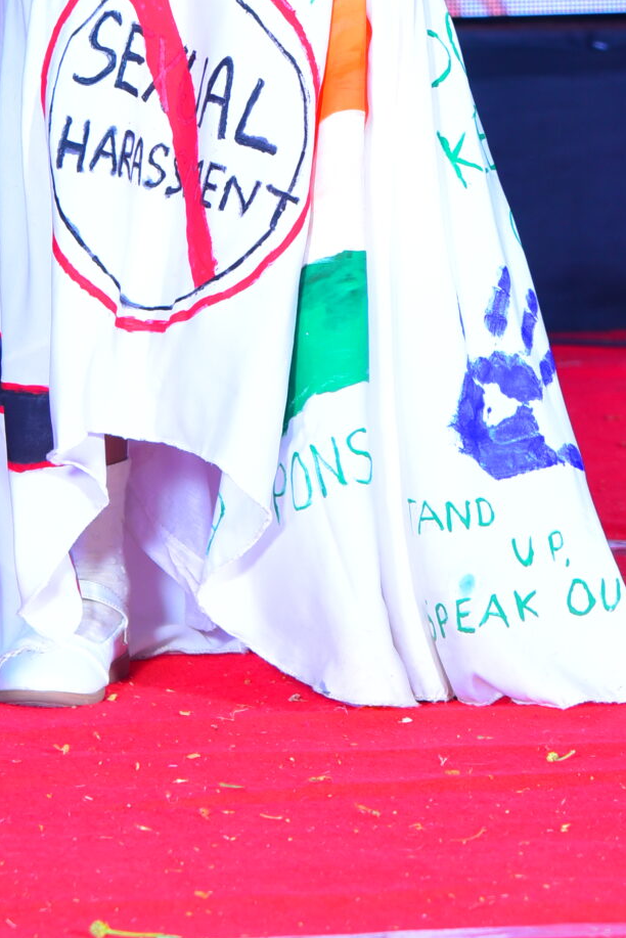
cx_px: 316
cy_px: -26
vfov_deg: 6.1
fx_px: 8731
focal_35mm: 335
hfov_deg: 4.1
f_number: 5.6
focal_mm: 120
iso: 640
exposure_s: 1/125
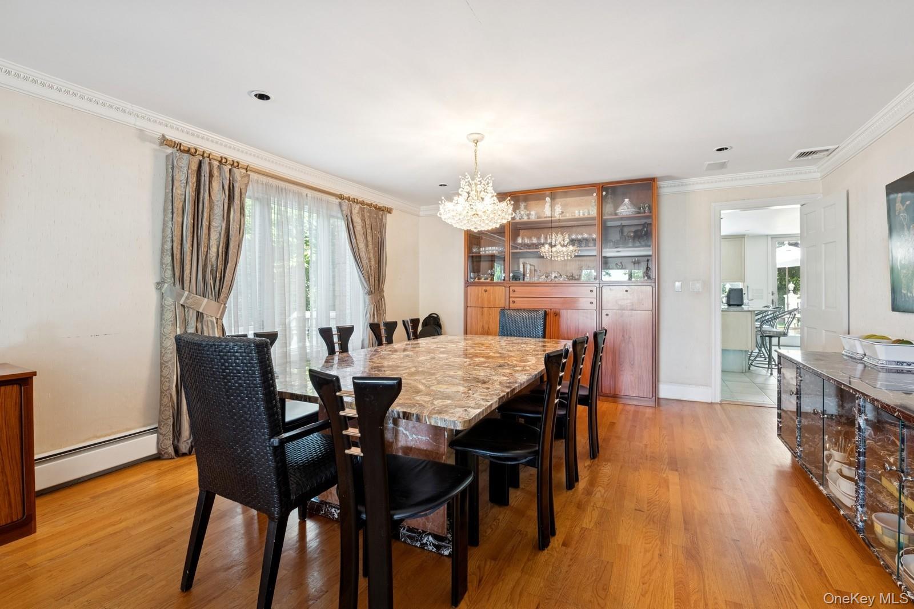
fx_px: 381
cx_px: 457
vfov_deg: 77.3
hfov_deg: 100.4
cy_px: 304
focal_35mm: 15
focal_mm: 15
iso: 640
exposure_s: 1/6
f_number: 14
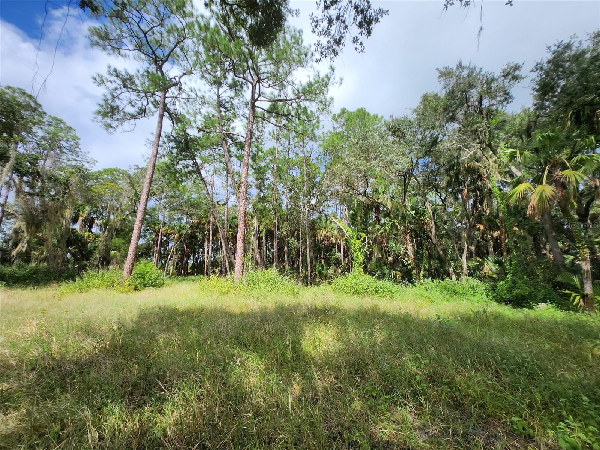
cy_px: 225
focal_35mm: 13
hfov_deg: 106.2
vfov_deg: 89.9
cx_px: 300
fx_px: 225
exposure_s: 1/934
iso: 32
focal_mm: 1.74
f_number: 2.2
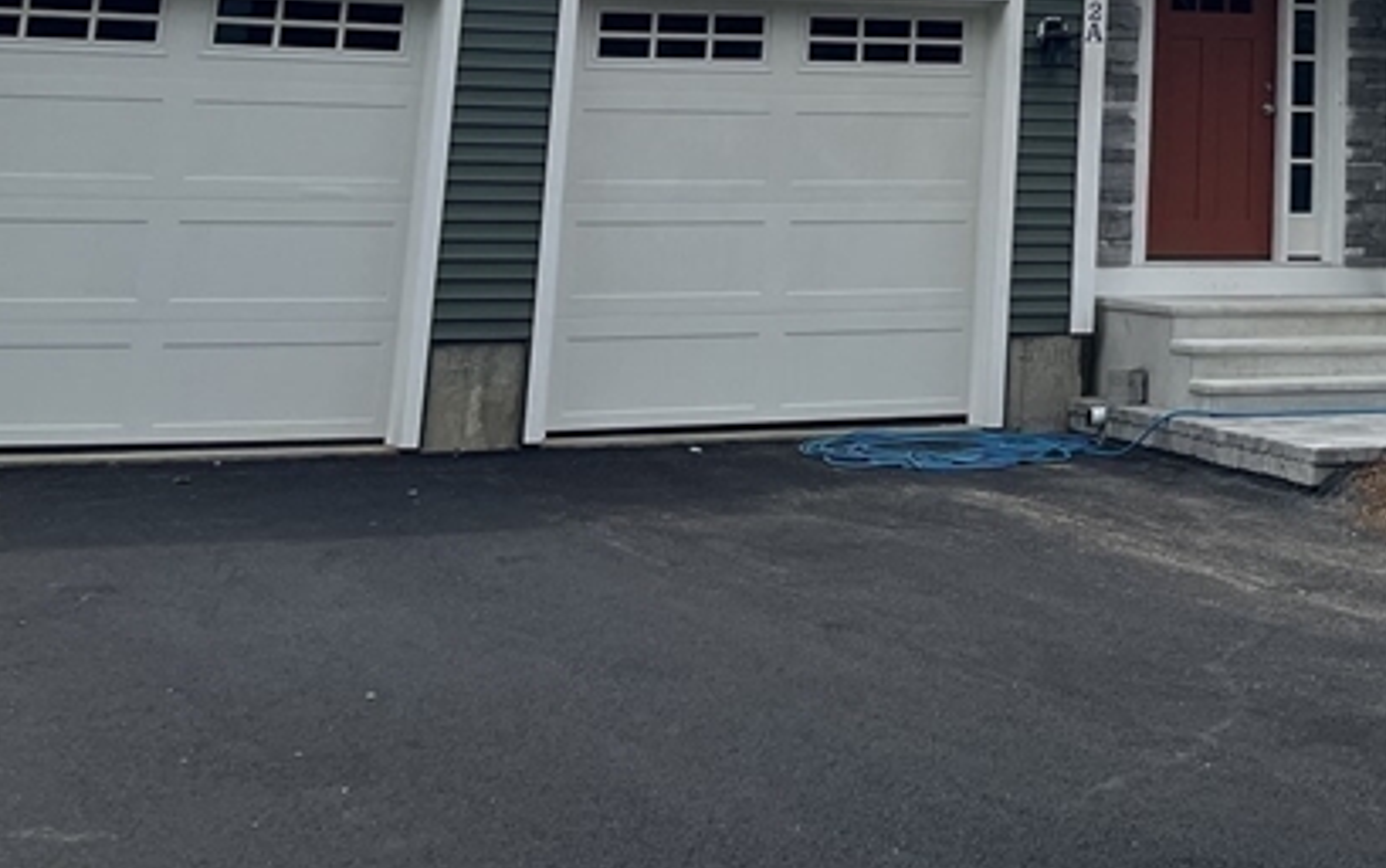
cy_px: -420
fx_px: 2607
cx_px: 1447
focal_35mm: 69
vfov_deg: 17.1
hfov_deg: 27.7
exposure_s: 1/6494
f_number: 1.6
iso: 50
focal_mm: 5.1
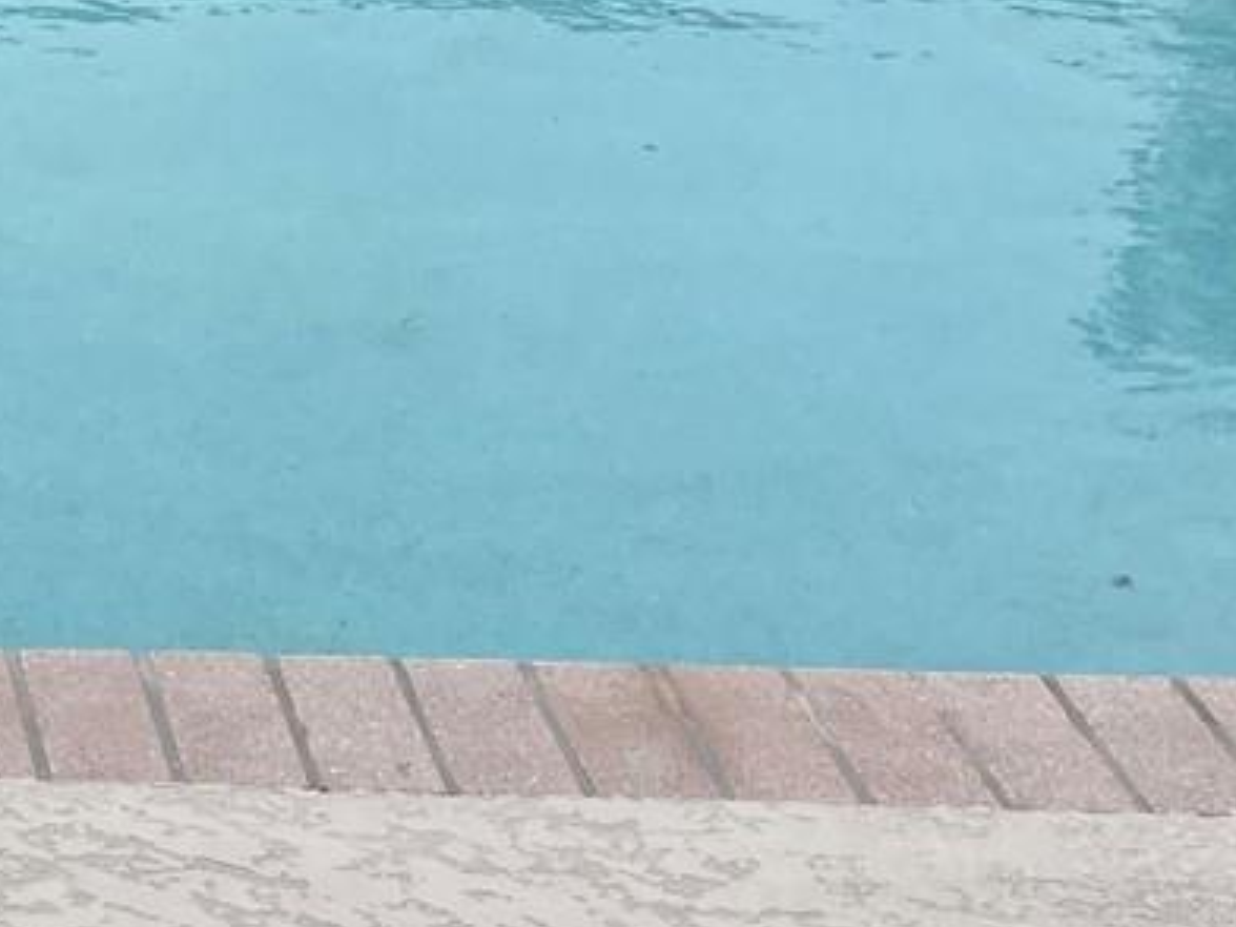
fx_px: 3642
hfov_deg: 16.7
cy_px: -691
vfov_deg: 13.2
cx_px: -829
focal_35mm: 102
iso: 32
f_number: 1.6
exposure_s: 1/1067
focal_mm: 5.1
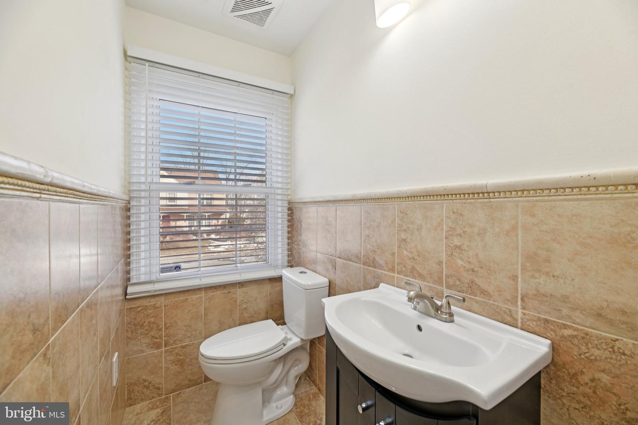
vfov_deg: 81.2
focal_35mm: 14
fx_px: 248
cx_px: 319
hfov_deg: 104.3
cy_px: 212
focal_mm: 14
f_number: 8
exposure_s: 1/25
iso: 100
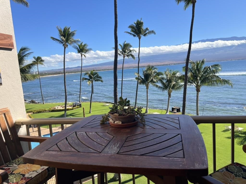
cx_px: 123
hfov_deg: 67.3
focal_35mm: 26
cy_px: 92
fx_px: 185
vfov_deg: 53.1
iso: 50
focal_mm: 5.7
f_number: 1.5
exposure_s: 1/3704
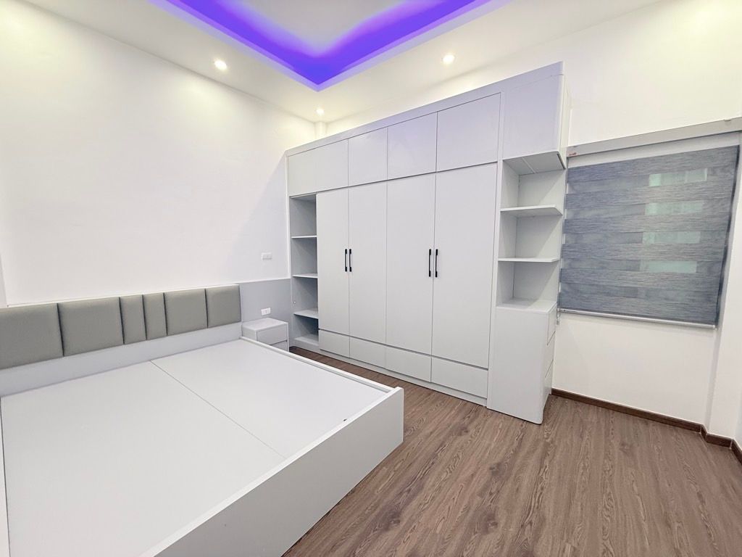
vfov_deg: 85.7
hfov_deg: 102.1
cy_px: 278
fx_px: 300
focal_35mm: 14
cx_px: 371
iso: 200
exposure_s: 1/50
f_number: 2.2
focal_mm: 2.22
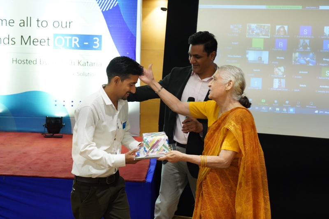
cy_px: 110
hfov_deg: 37.5
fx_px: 484
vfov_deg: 25.5
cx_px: 164
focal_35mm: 53
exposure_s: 1/160
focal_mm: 53
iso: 8000
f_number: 5
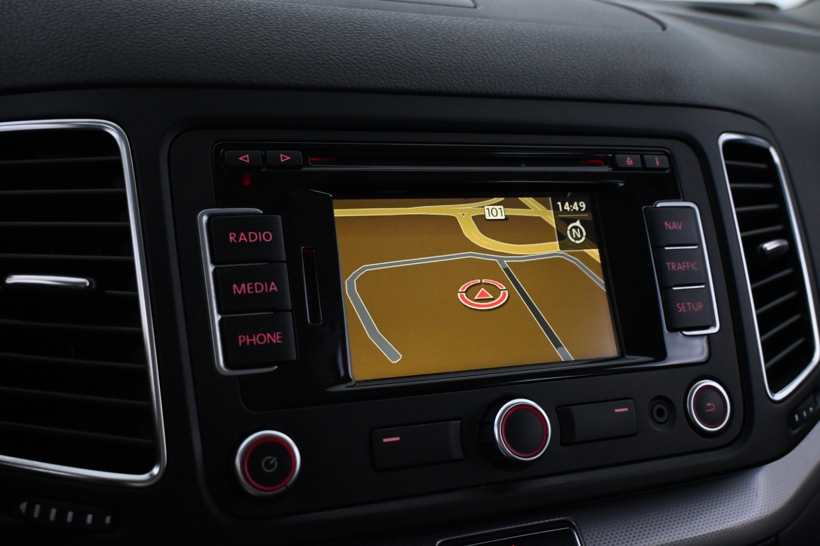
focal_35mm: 36
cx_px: 410
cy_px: 273
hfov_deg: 53.1
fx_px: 820
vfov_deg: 36.9
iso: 3200
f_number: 4.2
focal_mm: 24
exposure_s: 1/80
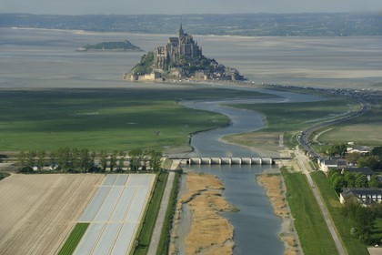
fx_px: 1592
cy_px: 128
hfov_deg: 13.7
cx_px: 191
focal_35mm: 150
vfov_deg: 9.1
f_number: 7.1
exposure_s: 1/1000
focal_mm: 150
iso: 400
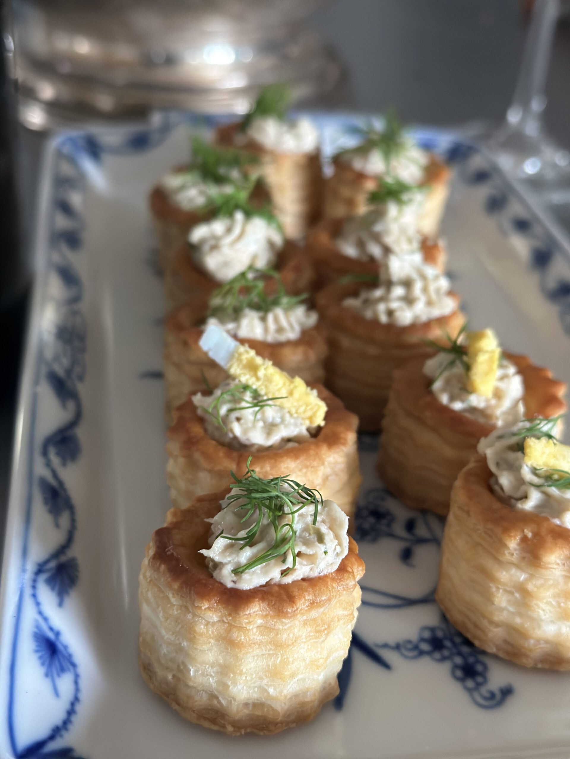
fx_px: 1054
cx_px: 285
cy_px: 380
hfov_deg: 30.3
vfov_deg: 39.7
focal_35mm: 48
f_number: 1.78
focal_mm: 6.86
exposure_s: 1/40
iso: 500
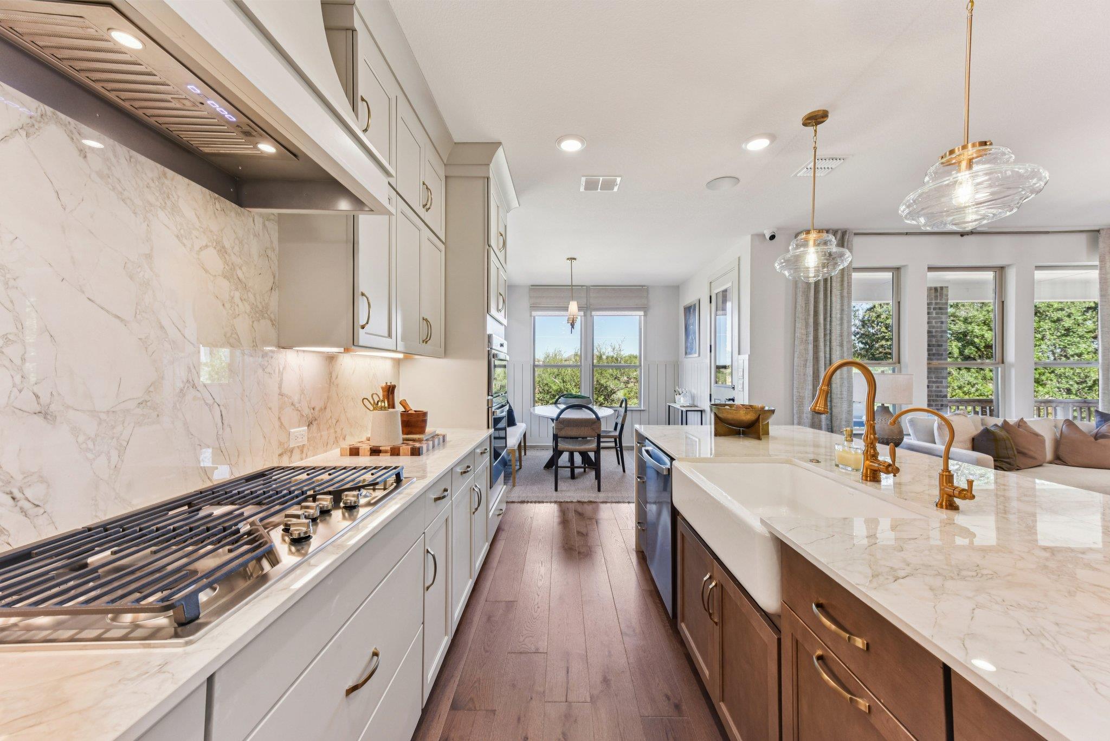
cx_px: 555
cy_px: 370
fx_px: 432
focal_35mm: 14
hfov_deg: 104.2
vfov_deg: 81.2
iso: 400
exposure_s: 1/50
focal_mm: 14
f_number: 8
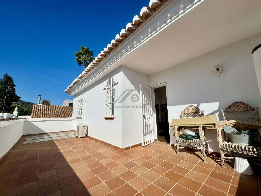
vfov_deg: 85.7
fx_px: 106
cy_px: 98
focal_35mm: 14
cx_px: 130
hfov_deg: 102.1
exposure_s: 1/5650
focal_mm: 2.22
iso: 40
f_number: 2.2
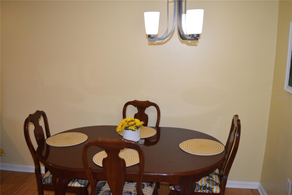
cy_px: 98
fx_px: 268
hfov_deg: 57.2
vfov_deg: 40.0
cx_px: 146
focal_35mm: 33
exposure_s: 1/60
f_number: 4
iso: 800
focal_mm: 22
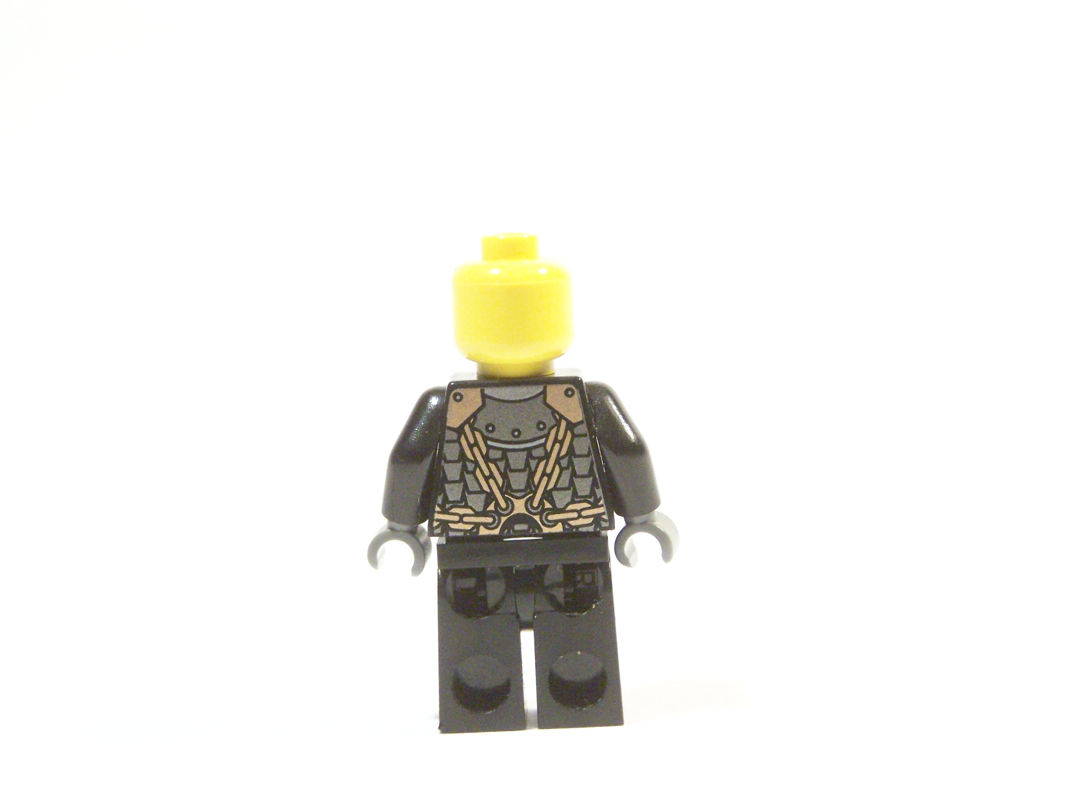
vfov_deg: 15.7
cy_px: 402
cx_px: 536
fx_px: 2914
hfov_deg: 20.9
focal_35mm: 94
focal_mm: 15.6
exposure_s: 1/30
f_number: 3.2
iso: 400
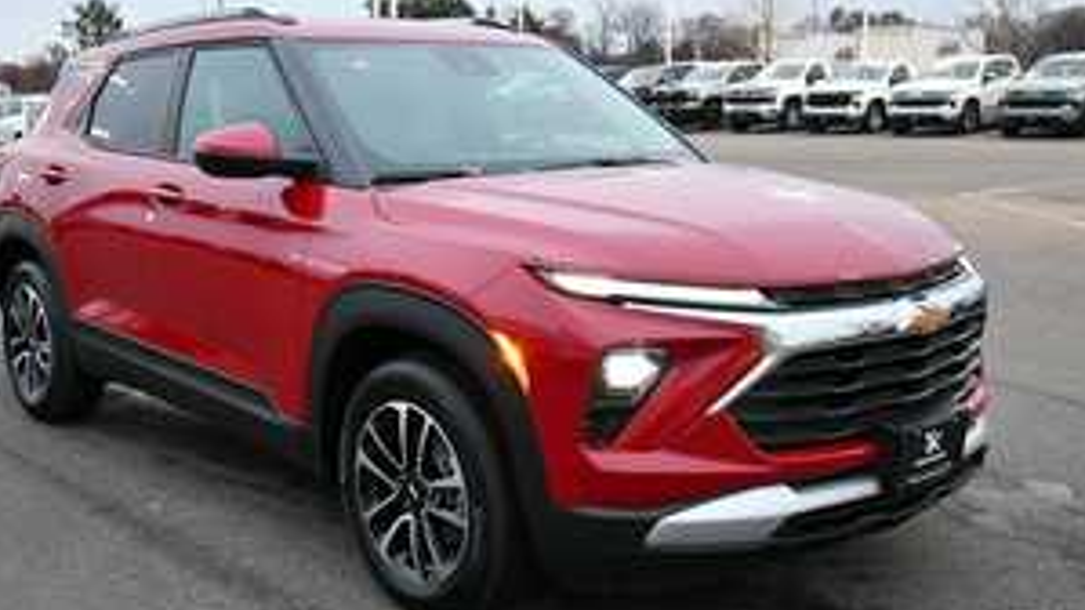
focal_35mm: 42
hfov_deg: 48.2
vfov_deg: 28.3
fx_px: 1208
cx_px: 457
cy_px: 300
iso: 3200
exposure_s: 1/80
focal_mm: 20
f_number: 5.6
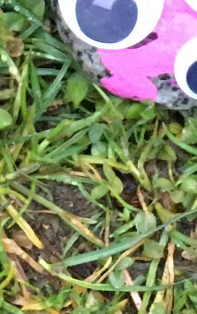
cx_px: 166
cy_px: -352
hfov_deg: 6.9
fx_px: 1640
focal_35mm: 191
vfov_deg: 10.0
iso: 200
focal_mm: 4.15
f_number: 2.2
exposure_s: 1/20
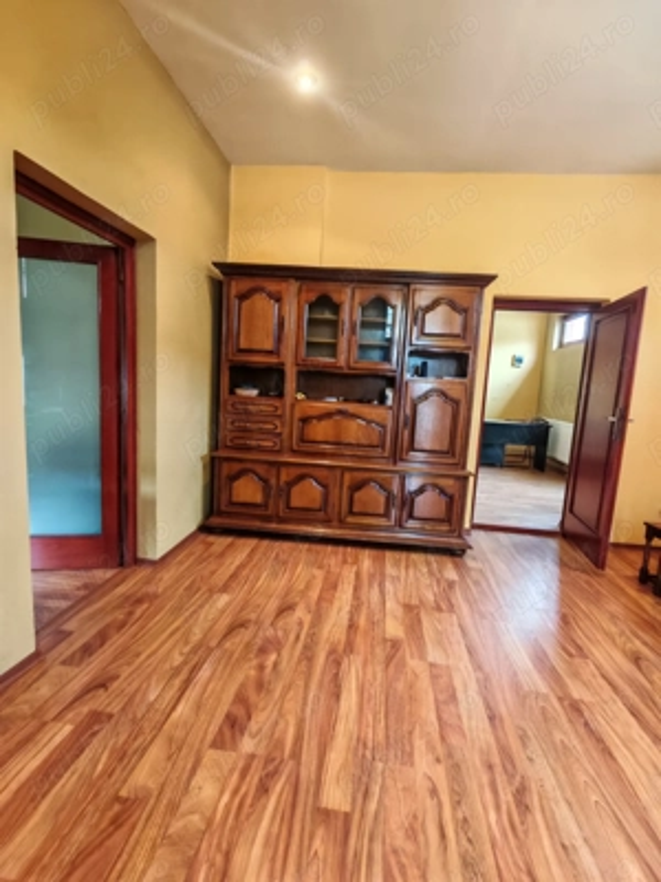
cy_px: 441
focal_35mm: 16
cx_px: 330
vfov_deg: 94.5
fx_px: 407
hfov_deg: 78.1
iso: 1250
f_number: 2.2
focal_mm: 1.96
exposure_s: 1/33
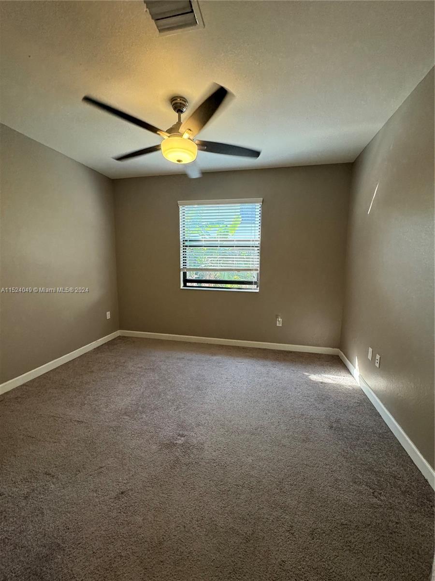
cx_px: 218
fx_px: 235
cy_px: 290
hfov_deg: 85.7
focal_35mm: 14
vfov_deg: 102.1
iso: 250
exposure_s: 1/120
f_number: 2.2
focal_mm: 2.22
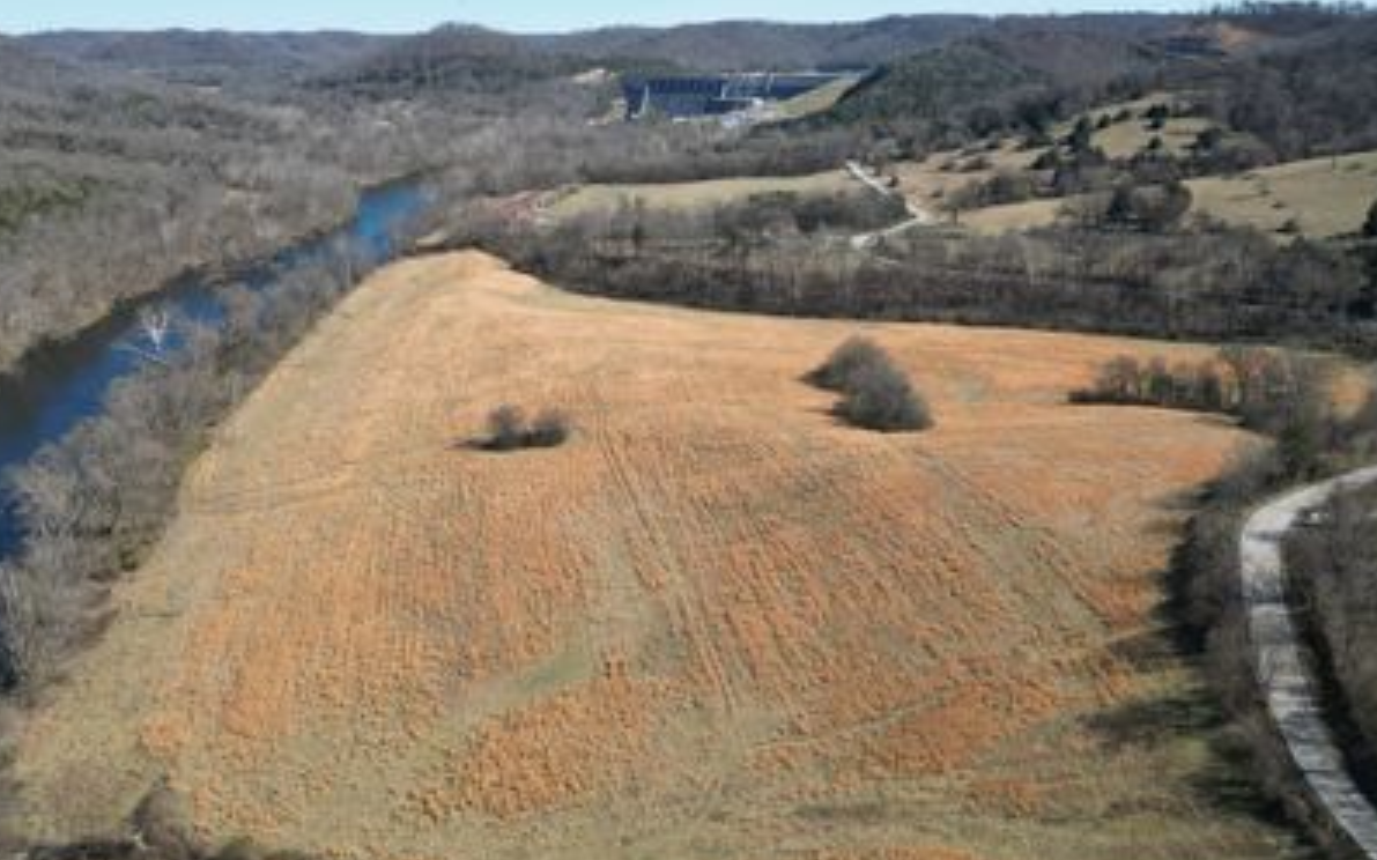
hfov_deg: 59.6
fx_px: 1201
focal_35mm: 32
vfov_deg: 38.9
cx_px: 645
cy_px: 276
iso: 130
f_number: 1.7
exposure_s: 1/2500
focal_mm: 6.72
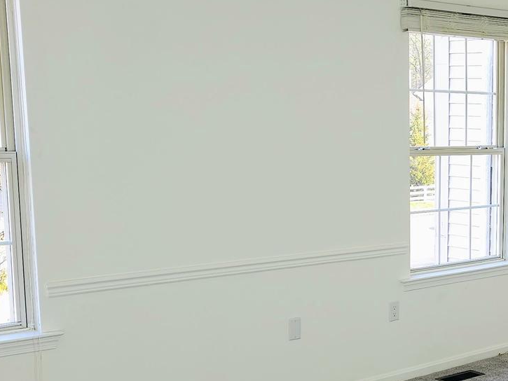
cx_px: 565
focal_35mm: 65
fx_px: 954
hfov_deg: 27.2
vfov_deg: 22.5
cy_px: 267
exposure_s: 1/60
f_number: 1.7
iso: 25
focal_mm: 6.3
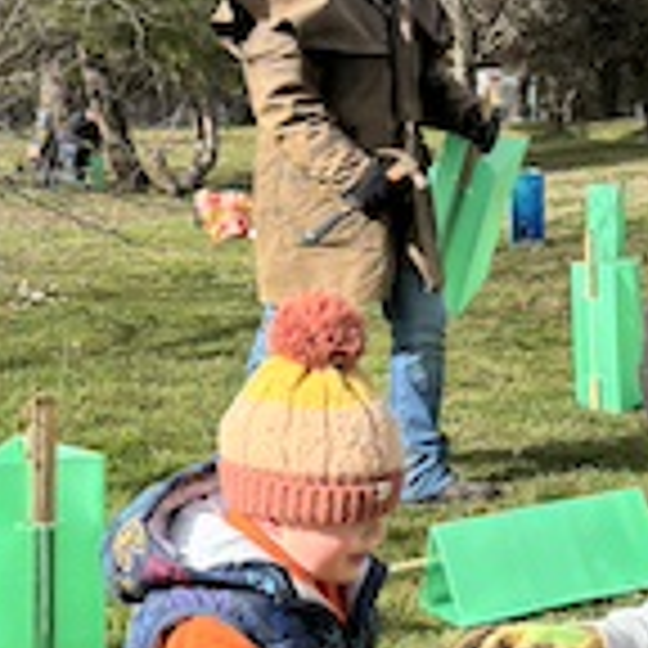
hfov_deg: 21.2
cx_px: 590
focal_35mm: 80
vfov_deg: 21.6
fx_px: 1694
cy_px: 389
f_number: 1.6
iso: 50
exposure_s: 1/2288
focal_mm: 5.96
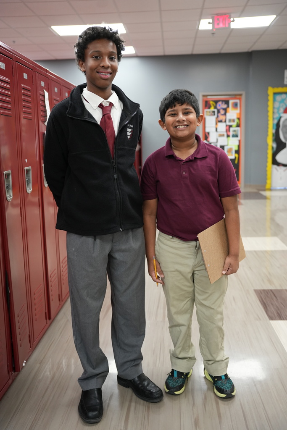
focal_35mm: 36
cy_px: 215
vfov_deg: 53.6
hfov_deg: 37.3
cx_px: 144
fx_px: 426
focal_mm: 35.6
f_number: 2.8
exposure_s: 1/160
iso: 2000
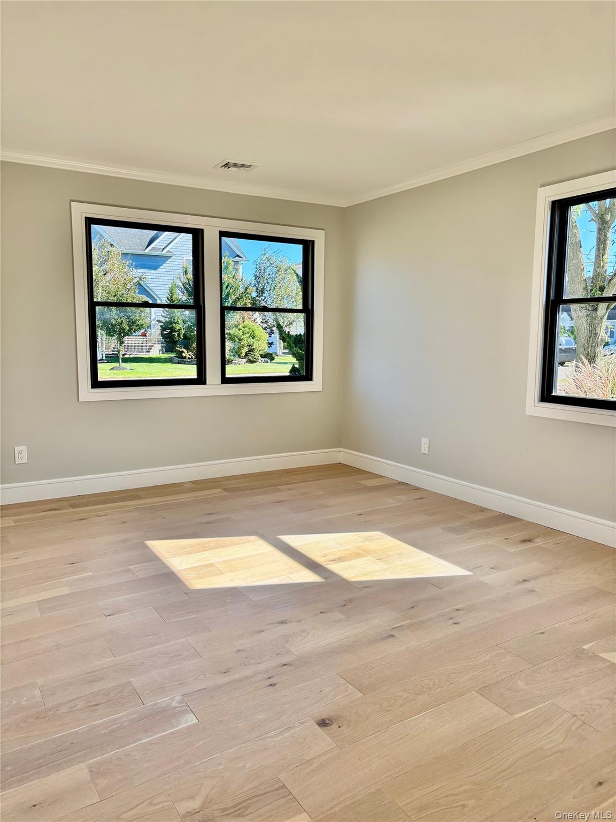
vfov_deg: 67.3
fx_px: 617
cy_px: 411
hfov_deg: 53.1
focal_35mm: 26
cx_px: 308
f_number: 1.6
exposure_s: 1/399
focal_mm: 5.96
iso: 50
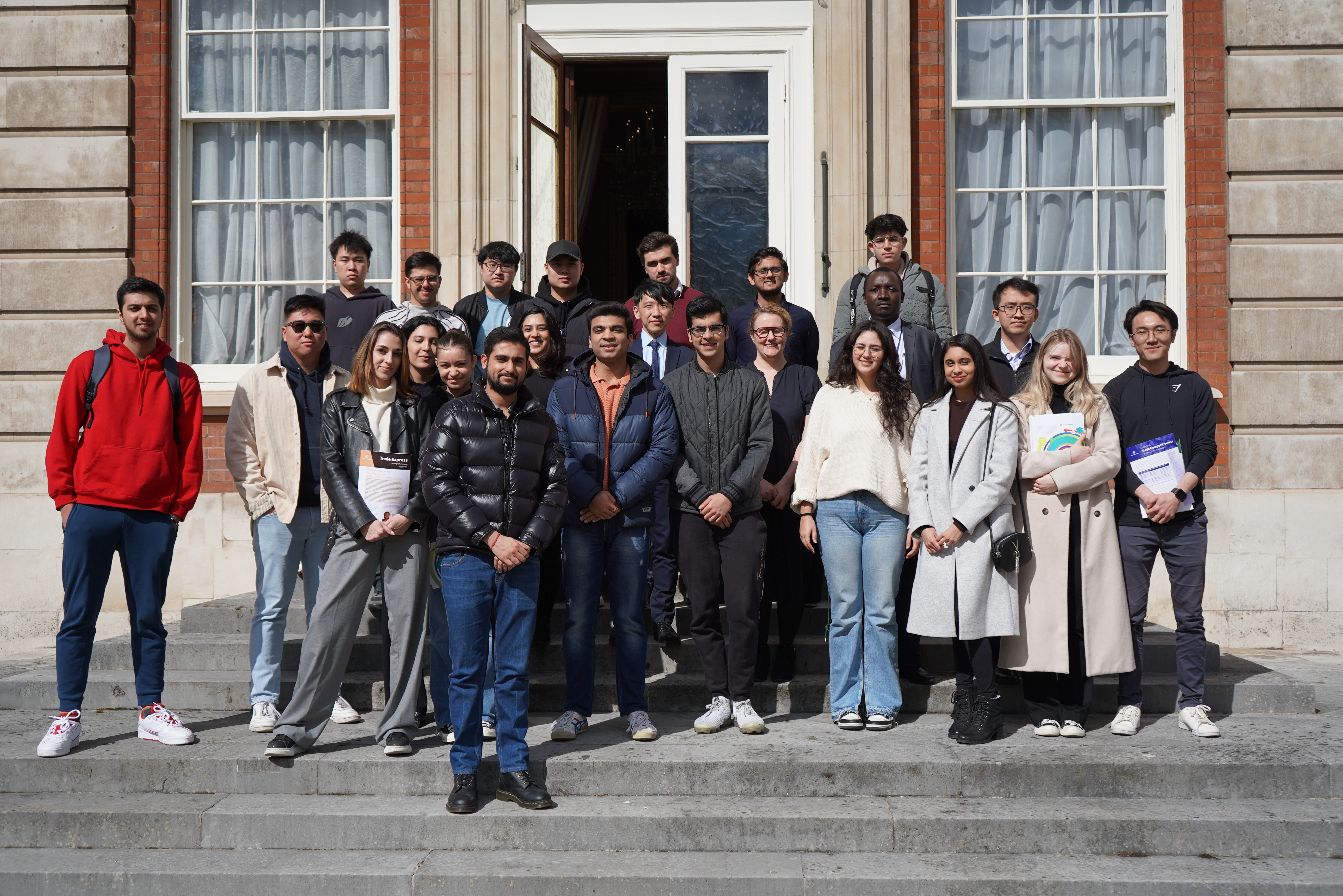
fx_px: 1492
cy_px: 448
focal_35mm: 40
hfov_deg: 48.5
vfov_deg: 33.4
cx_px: 672
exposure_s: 1/1600
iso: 100
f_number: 4.5
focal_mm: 40
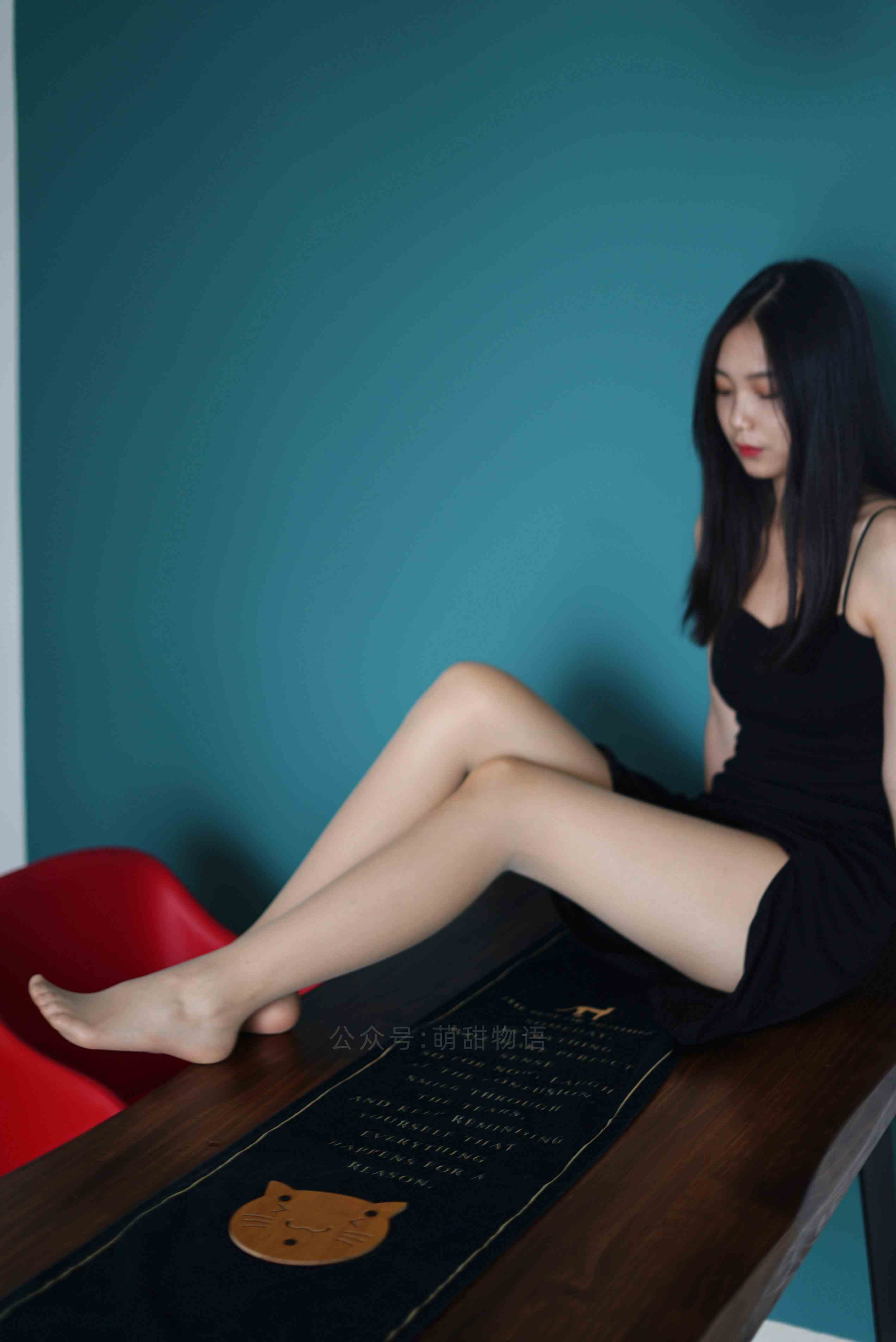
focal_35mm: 50
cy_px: 671
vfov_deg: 39.6
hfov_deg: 27.0
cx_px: 448
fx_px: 1864
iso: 64
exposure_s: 1/10
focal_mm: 50
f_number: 1.8
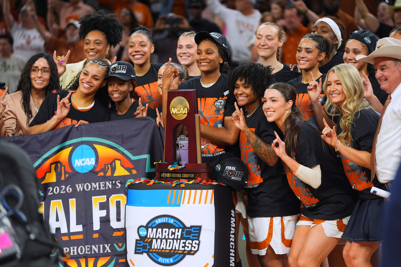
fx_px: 1681
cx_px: 200
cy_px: 134
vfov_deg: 9.1
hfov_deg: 13.6
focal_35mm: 151
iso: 3200
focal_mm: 151
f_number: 3.2
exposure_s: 1/2500
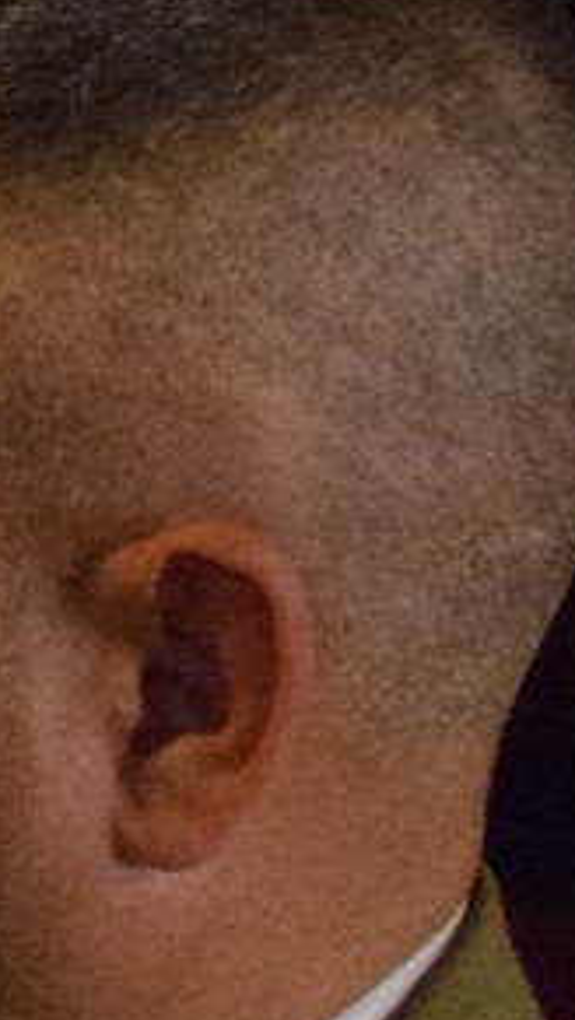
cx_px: -1627
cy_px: 1202
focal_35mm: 186
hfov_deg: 5.7
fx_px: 5034
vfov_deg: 11.4
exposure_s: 1/60
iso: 5000
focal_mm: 18
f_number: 3.5
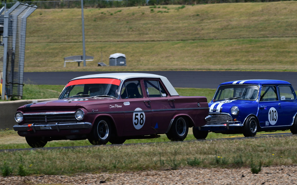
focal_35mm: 307
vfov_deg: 4.3
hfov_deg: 6.8
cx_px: 149
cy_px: 87
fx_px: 2485
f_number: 10
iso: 200
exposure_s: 1/640
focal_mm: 200
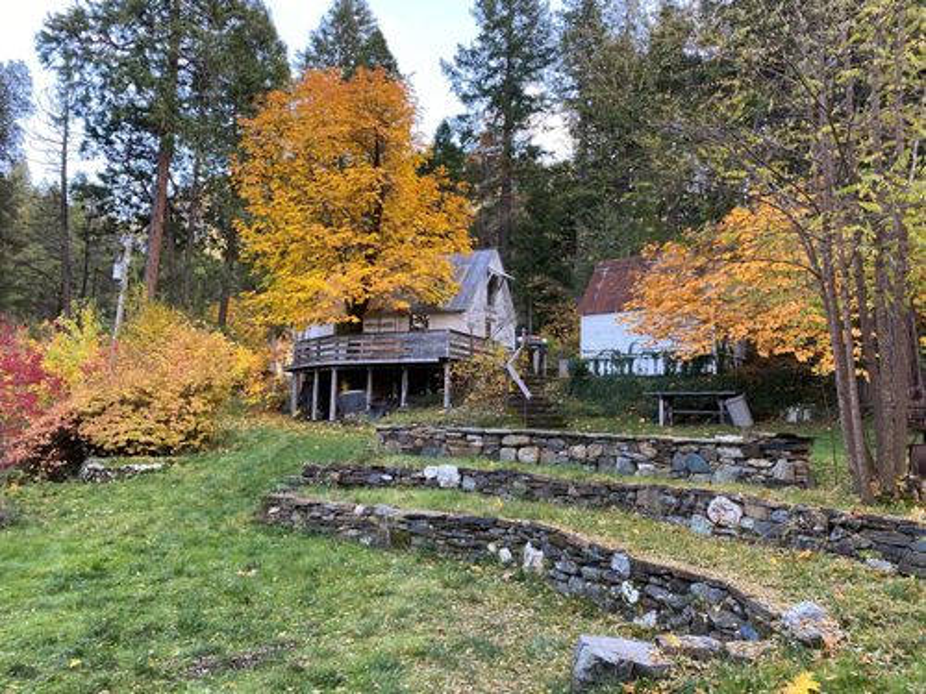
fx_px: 696
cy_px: 347
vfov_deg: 53.1
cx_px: 463
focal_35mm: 26
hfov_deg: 67.3
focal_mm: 4.25
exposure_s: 1/122
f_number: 1.8
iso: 64
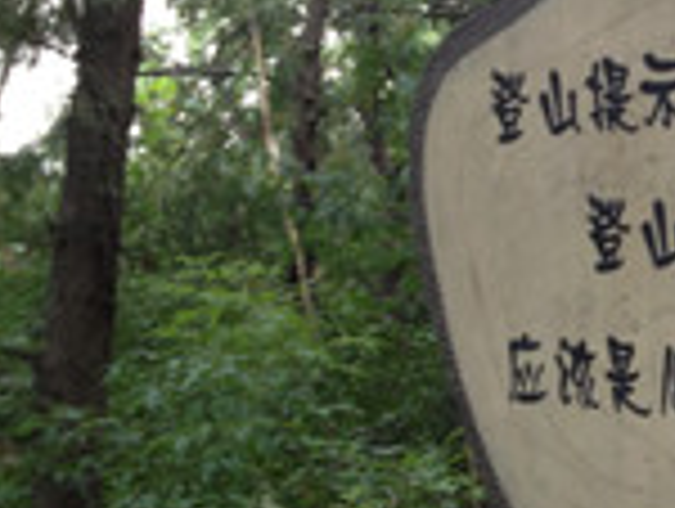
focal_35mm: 105
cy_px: 252
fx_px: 2051
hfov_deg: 17.7
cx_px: 830
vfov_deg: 14.1
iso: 64
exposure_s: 1/20
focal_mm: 4.28
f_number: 2.4
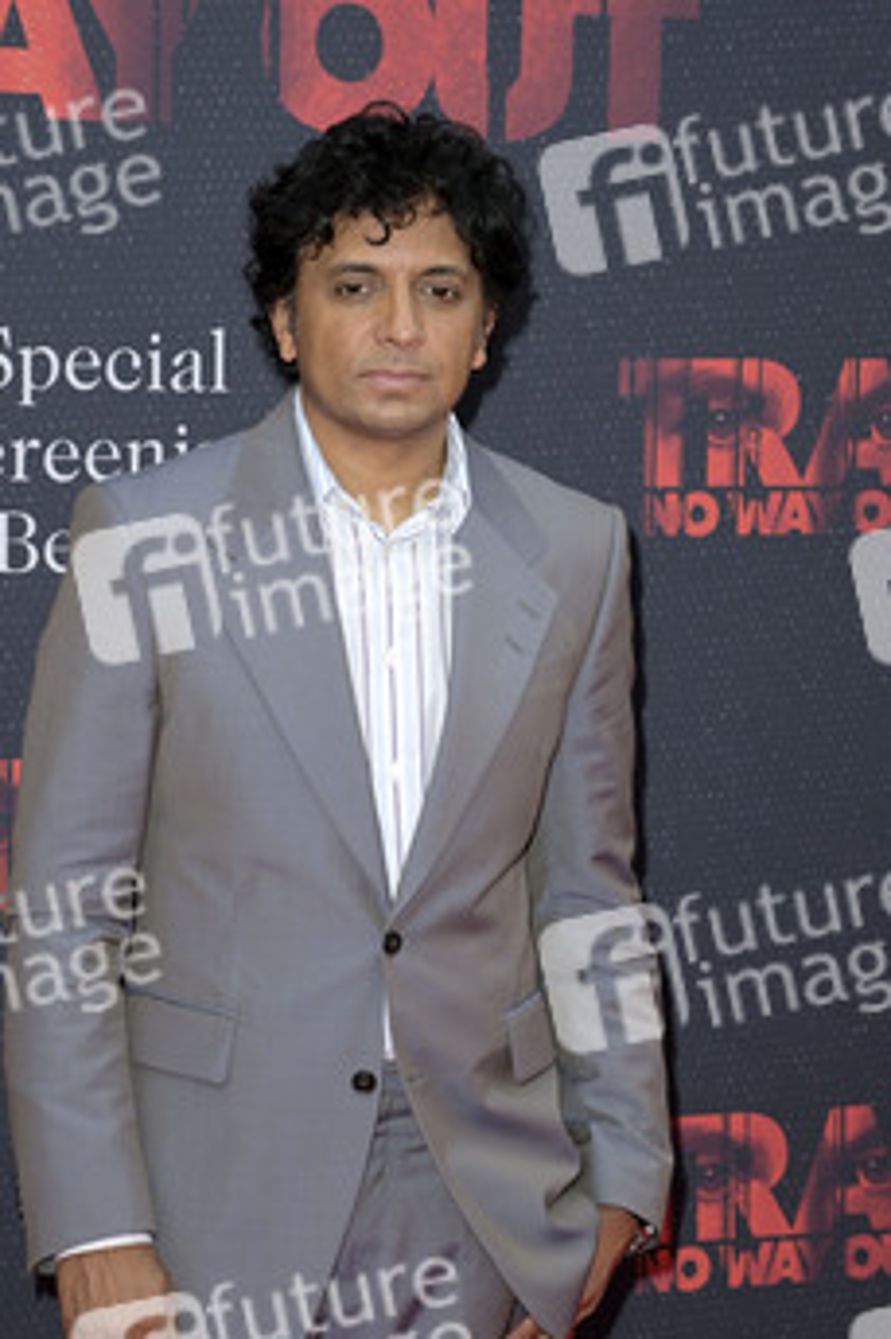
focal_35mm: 122
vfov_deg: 16.8
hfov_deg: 11.2
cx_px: 385
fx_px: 4533
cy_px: 767
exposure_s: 1/250
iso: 400
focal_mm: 105
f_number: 7.1
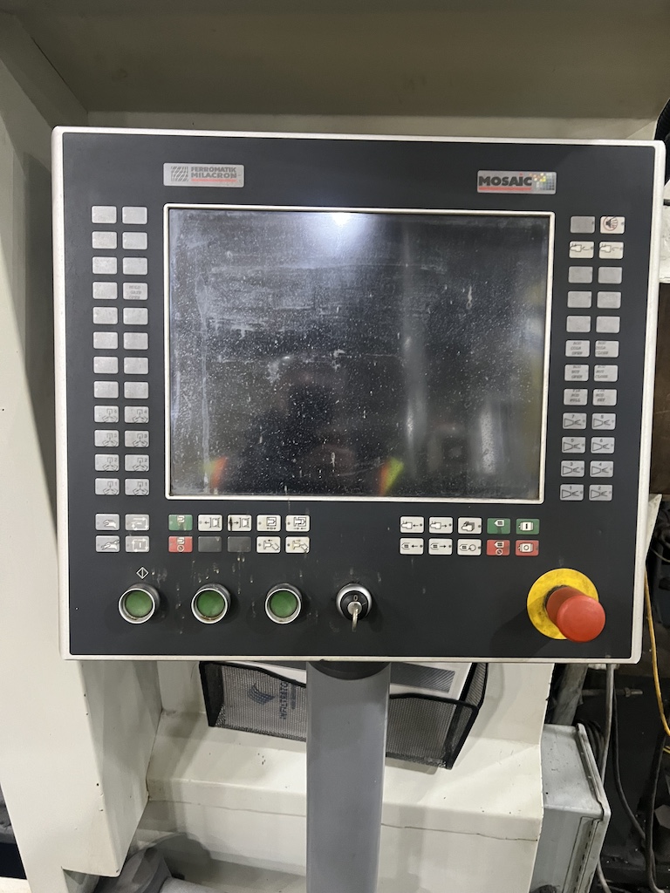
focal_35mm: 26
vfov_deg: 67.3
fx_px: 671
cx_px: 335
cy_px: 446
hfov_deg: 53.1
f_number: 1.5
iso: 500
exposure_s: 1/40
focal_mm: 5.7
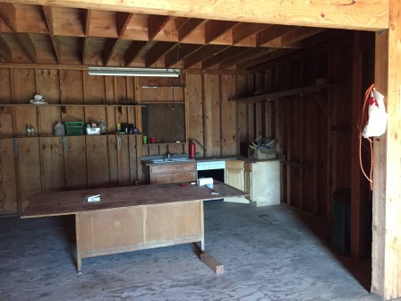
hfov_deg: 61.7
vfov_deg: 48.2
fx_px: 336
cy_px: 150
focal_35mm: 29
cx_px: 200
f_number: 2.2
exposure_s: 1/15
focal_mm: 4.15
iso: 320
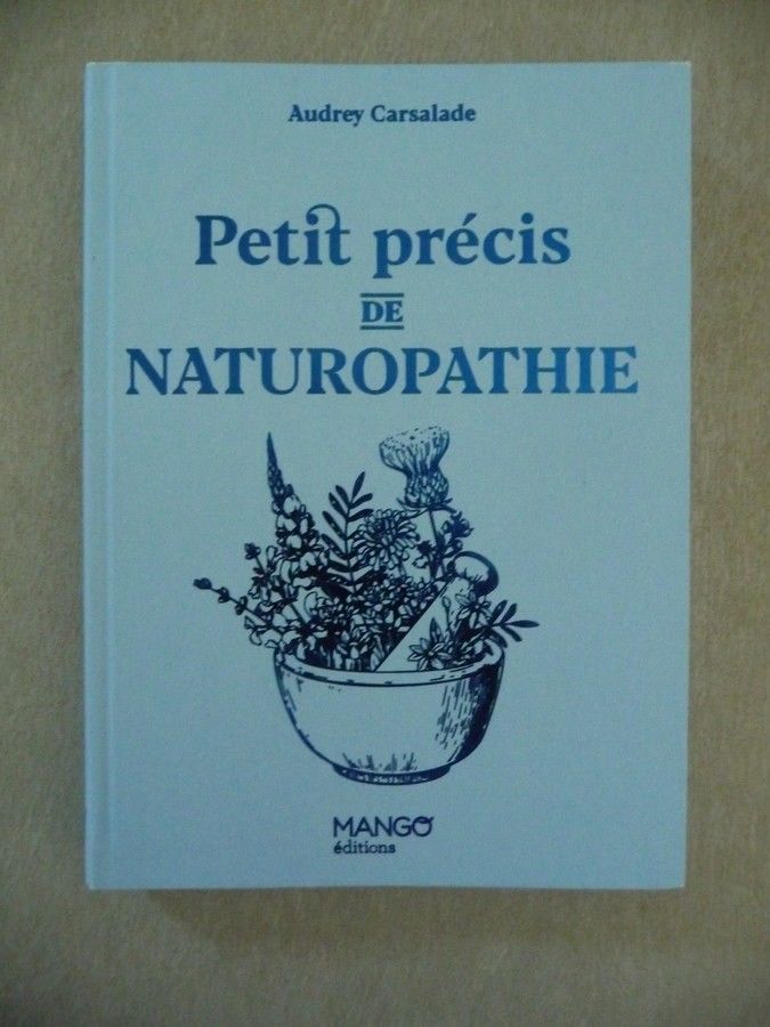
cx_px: 385
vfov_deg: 63.4
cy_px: 514
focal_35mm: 28
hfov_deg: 49.7
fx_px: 830
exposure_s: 1/25
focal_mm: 4.7
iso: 800
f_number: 3.3
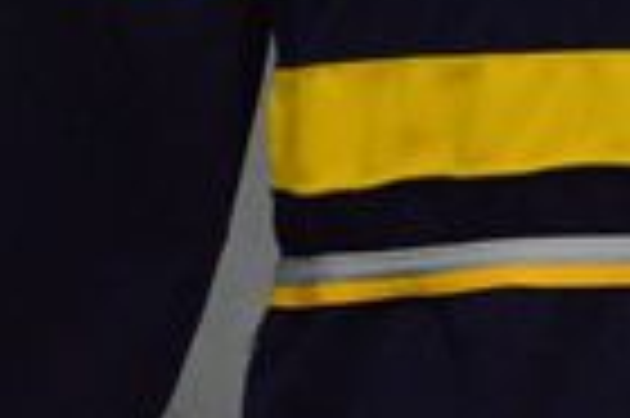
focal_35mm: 342
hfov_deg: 5.9
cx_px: 1354
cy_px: -571
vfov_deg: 3.9
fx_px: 5978
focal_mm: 40
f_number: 4.5
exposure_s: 1/60
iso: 4000
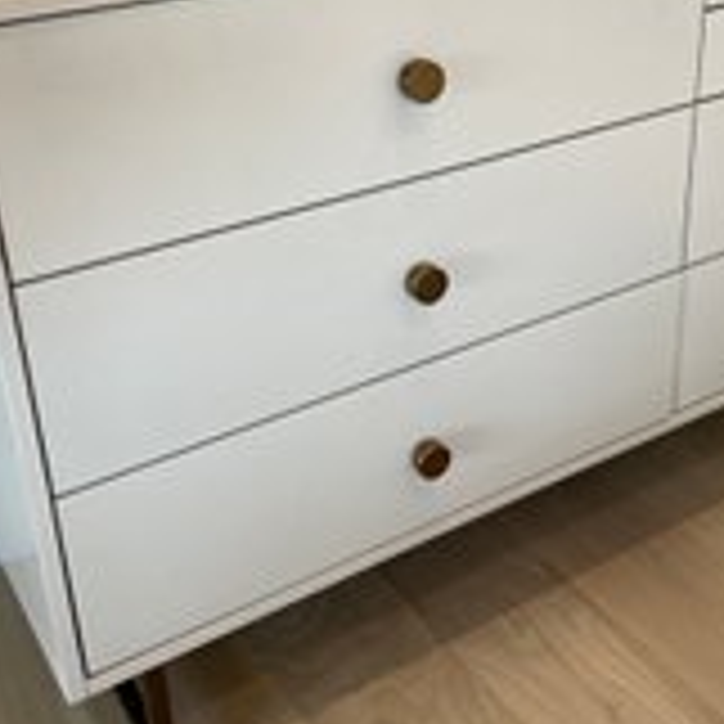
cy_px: 245
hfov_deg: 34.5
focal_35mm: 49
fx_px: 1159
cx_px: 447
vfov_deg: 34.4
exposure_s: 1/120
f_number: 1.5
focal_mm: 5.7
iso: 125
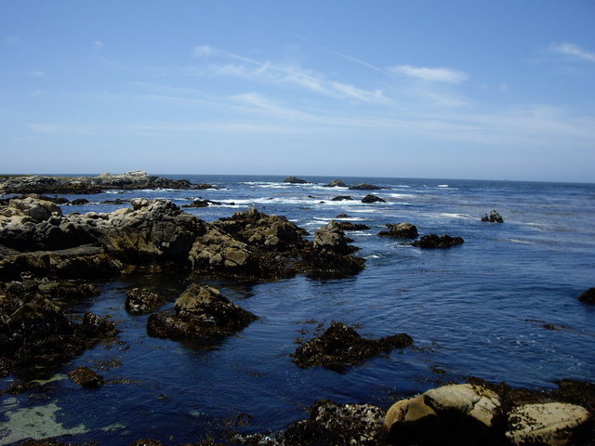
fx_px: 653
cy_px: 223
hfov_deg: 49.0
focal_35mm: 38
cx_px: 298
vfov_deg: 37.7
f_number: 4.3
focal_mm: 6.2
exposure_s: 1/500
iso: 50
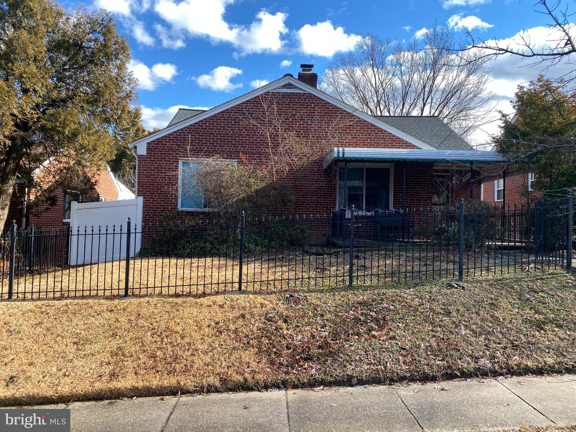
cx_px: 288
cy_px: 216
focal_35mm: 26
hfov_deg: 67.3
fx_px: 433
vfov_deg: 53.1
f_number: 1.8
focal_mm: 4.25
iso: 32
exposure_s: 1/1170
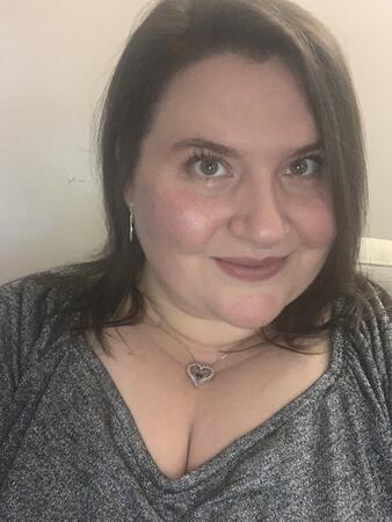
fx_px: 483
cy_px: 261
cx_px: 196
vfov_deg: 56.8
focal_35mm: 32
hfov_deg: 44.2
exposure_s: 1/24
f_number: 2.2
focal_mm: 2.87
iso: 250
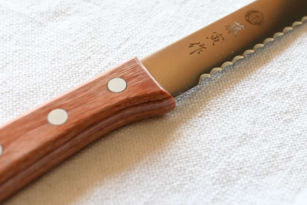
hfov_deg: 29.8
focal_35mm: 67
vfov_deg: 20.1
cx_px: 213
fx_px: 571
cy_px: 47
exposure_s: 1/320
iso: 800
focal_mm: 35
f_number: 5
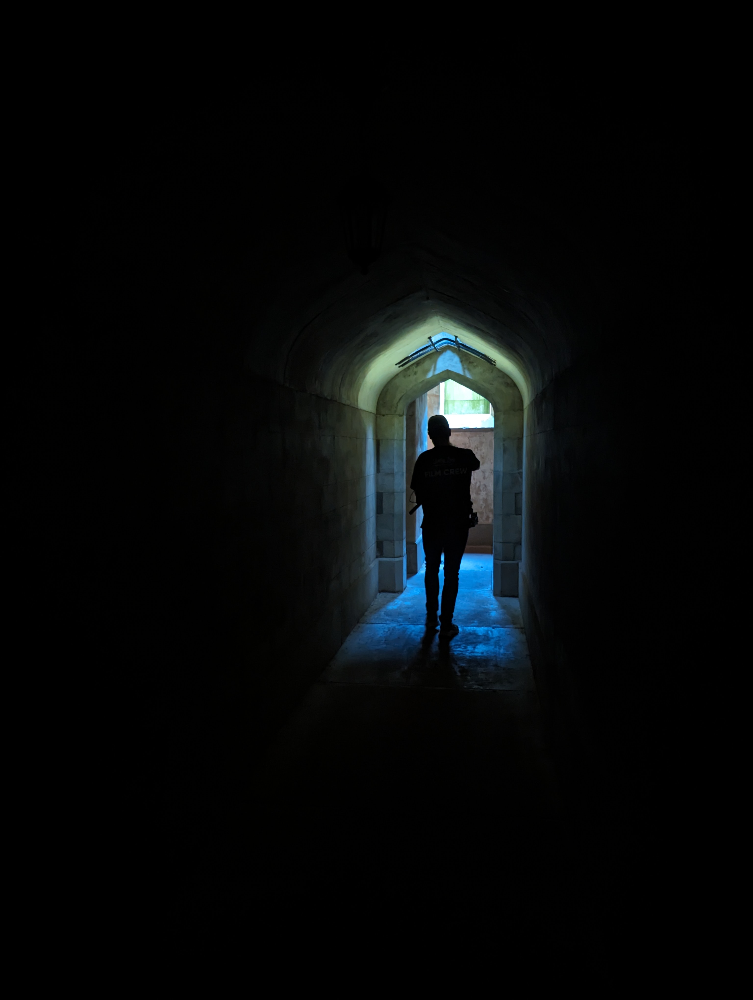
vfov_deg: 71.5
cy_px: 500
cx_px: 376
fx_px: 694
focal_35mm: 24
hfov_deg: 56.9
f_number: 1.85
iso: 2284
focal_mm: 6.81
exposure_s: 1/27.4
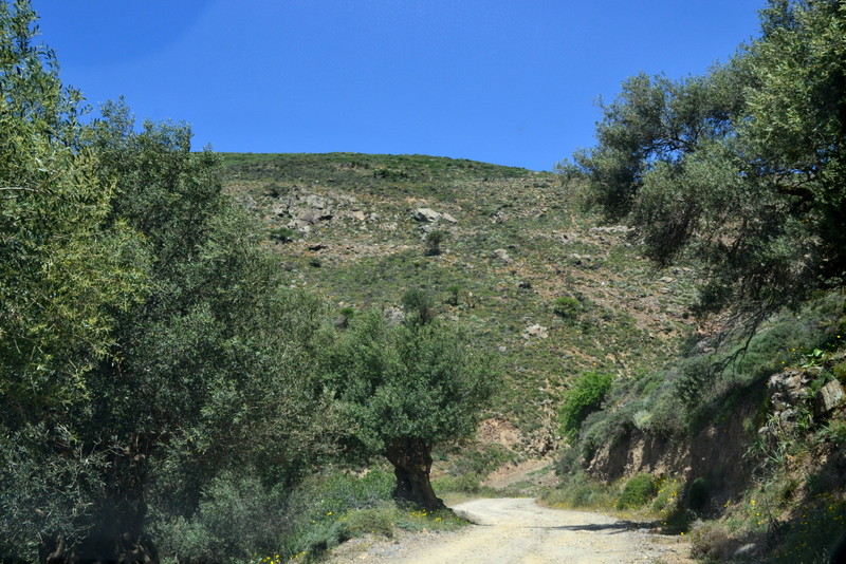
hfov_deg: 46.4
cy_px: 282
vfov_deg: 31.9
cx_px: 423
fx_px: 987
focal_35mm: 42
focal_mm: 28
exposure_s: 1/400
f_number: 11
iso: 400
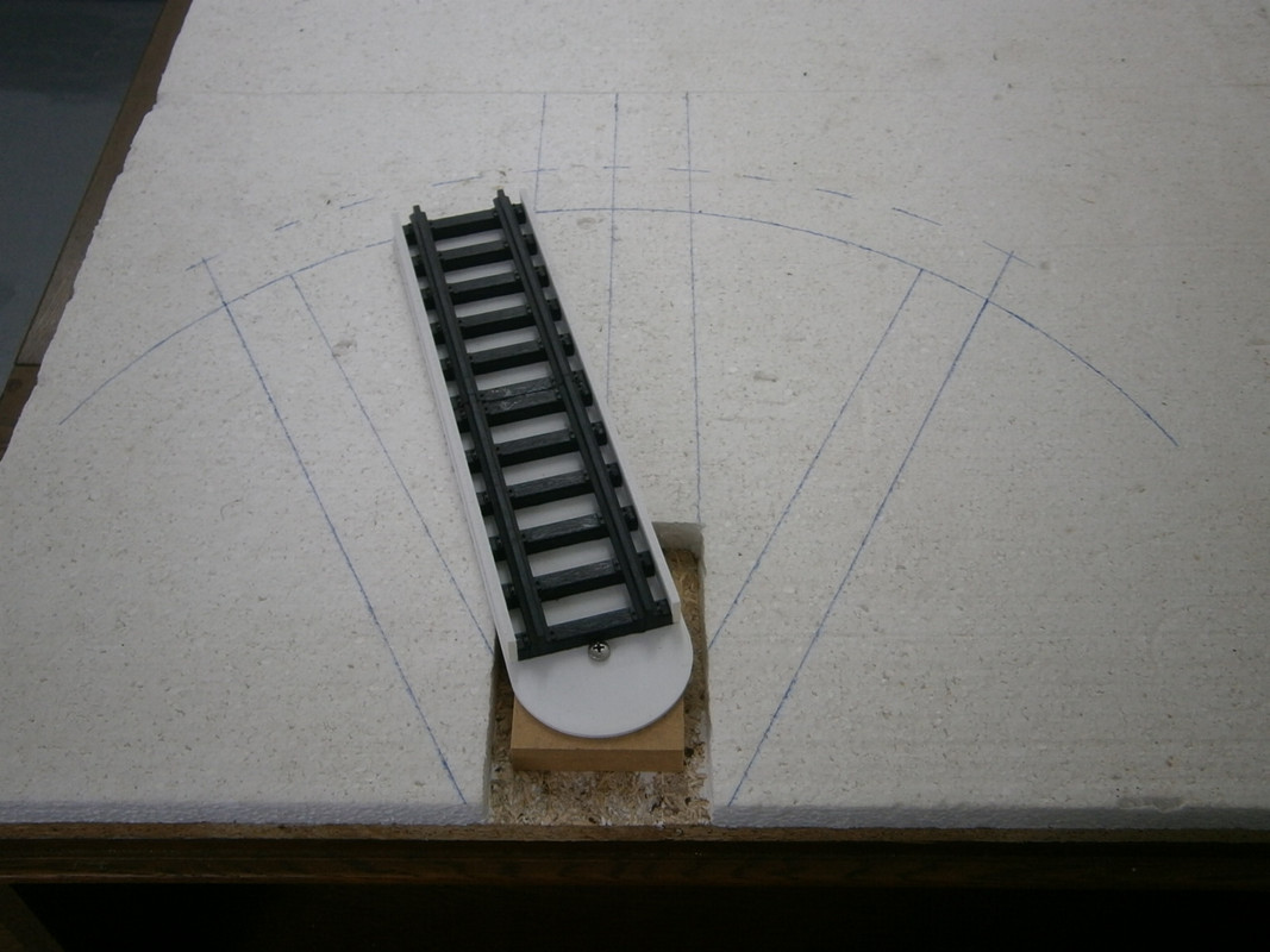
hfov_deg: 51.4
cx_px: 635
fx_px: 1321
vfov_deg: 39.6
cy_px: 476
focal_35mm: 36
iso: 125
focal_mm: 6.4
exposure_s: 1/30
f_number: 3.1
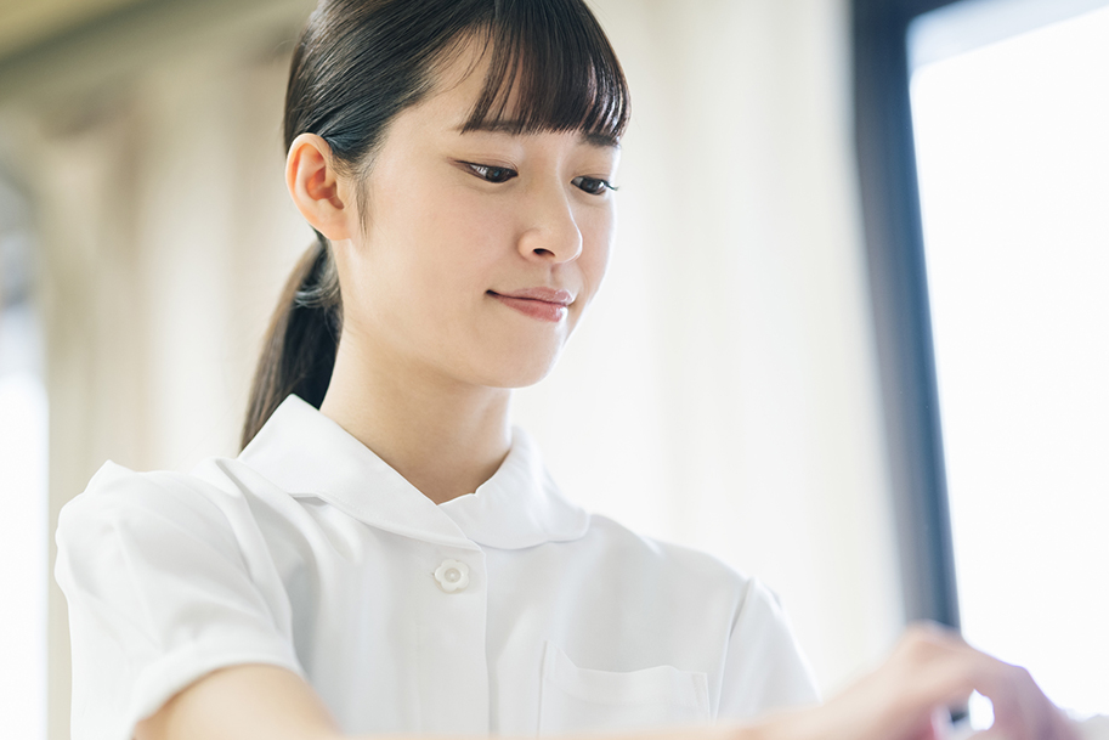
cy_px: 454
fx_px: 4252
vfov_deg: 9.9
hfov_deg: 14.9
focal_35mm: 138
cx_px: 572
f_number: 1.4
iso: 250
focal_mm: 105
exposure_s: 1/160
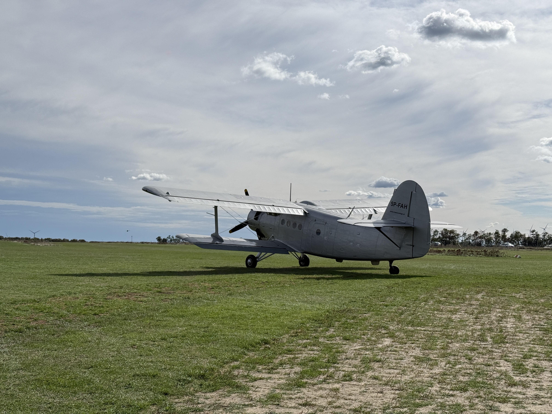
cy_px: 207
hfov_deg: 39.7
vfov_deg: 30.3
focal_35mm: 48
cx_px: 276
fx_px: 765
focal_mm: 6.76
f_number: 1.78
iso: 50
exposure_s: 1/11364
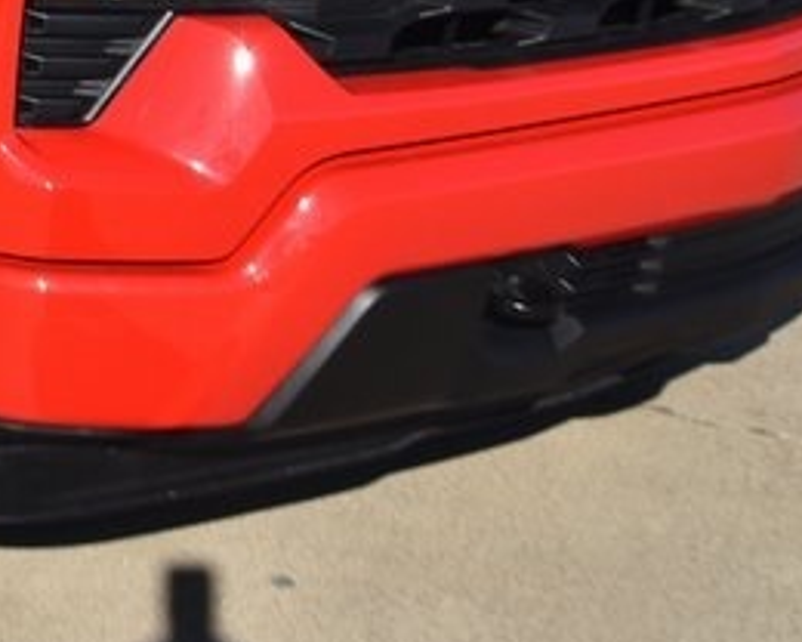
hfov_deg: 13.7
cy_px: -306
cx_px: -372
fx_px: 3157
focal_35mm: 133
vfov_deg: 11.2
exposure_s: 1/1000
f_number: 4.5
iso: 100
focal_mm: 24
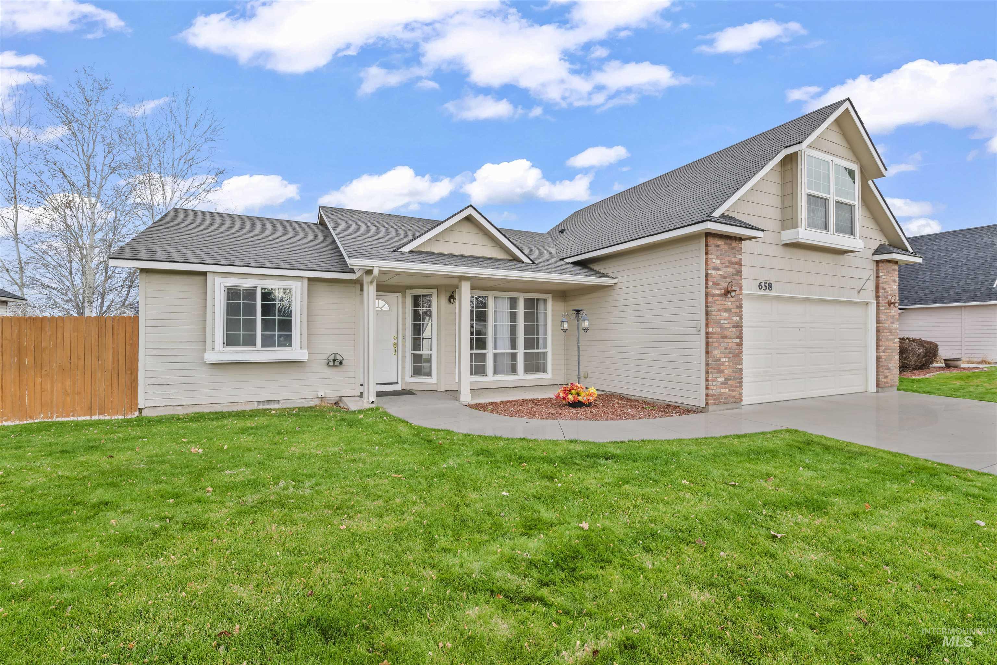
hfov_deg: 96.7
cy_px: 332
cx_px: 498
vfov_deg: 73.7
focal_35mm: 16
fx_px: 443
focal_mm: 16
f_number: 9
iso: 100
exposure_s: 1/6
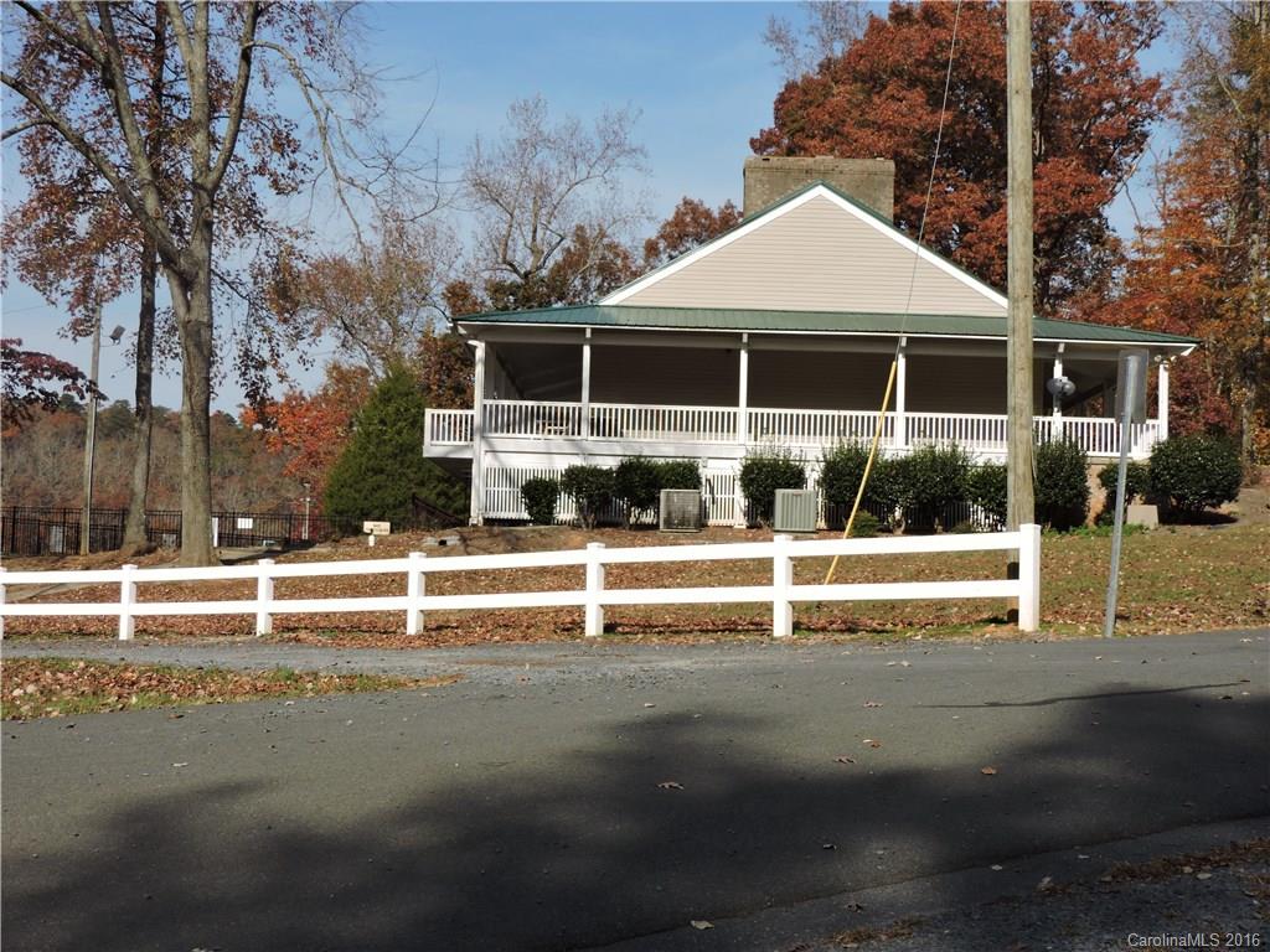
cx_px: 635
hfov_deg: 34.9
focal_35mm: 55
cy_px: 476
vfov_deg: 26.6
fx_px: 2018
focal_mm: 9.8
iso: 100
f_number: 3.7
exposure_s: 1/1000
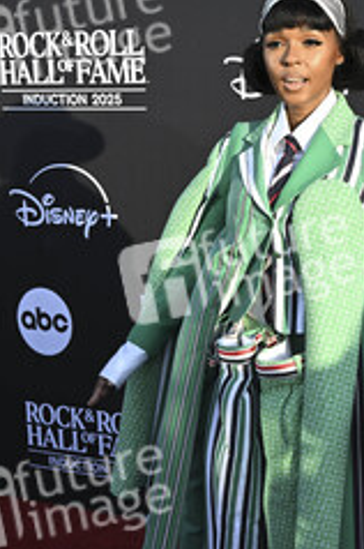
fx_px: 1049
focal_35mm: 69
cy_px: 385
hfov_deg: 19.4
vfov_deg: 29.0
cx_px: 304
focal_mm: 41
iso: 320
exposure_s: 1/320
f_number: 9
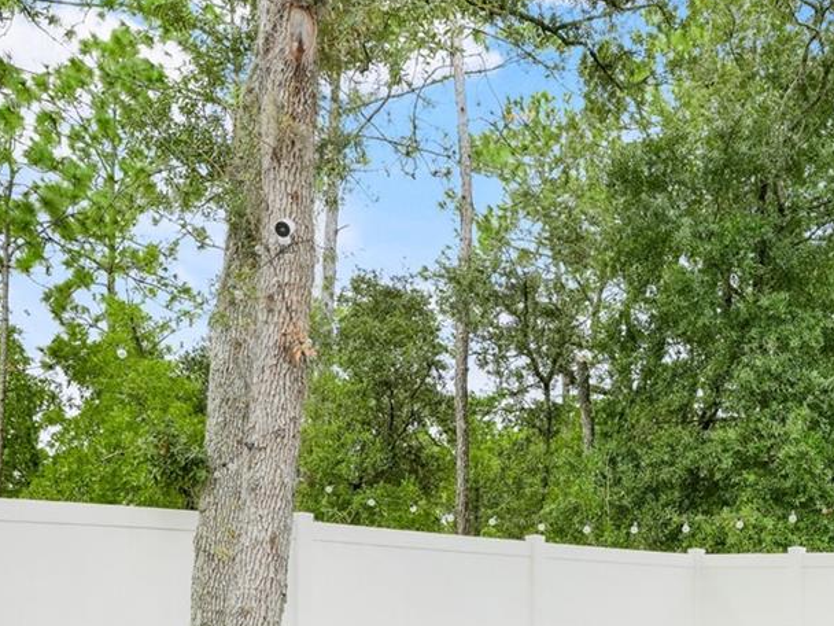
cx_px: 586
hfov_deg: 41.9
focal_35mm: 44
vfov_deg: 31.0
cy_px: 582
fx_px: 1066
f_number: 9
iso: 250
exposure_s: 1/200
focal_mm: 17.5
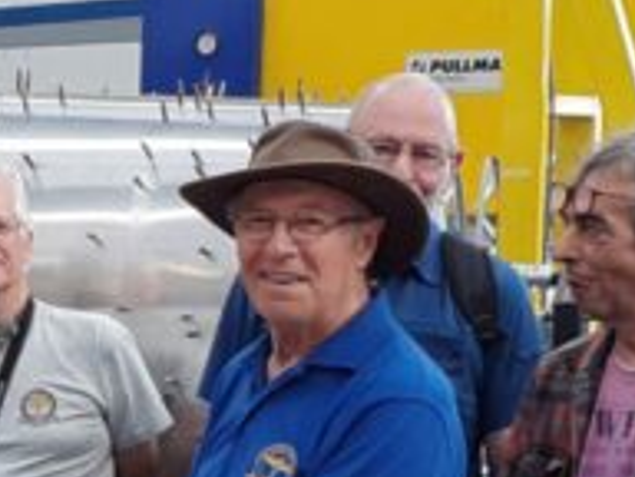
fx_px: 2642
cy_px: 421
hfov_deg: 12.9
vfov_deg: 10.3
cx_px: -337
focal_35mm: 144
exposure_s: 1/127
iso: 40
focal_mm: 3.6
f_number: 1.9
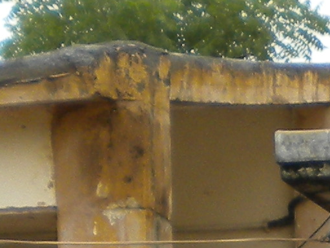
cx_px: 770
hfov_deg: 7.4
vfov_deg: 5.5
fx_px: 2383
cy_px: 786
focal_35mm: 250
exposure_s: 1/330
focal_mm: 6.3
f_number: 4.6
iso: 80
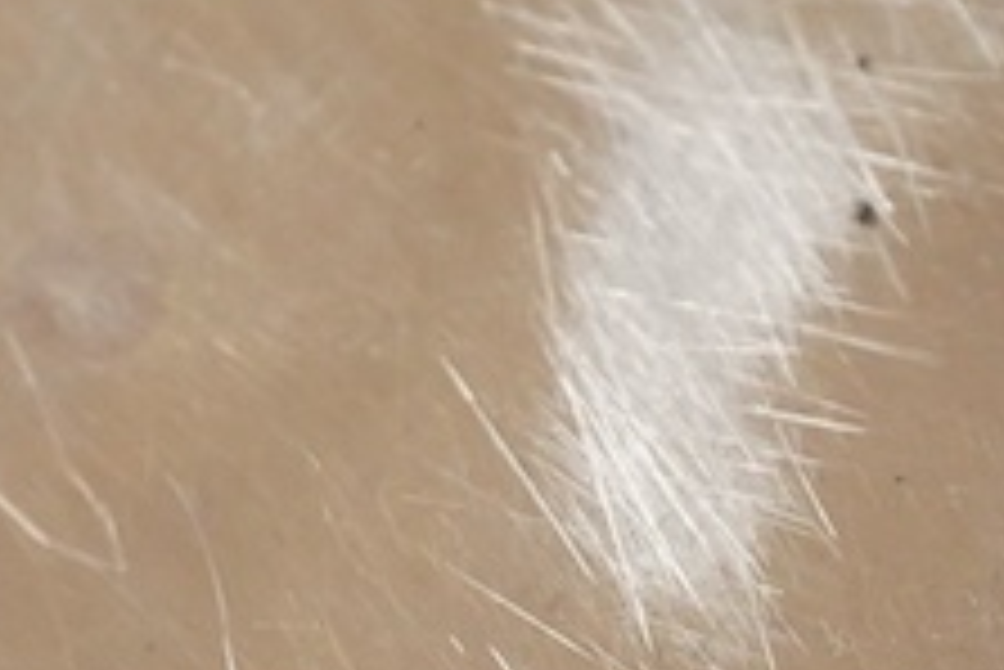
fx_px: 6335
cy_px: 616
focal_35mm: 227
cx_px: 187
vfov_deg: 6.1
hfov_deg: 9.0
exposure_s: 1/500
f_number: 3.5
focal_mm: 30
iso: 2500
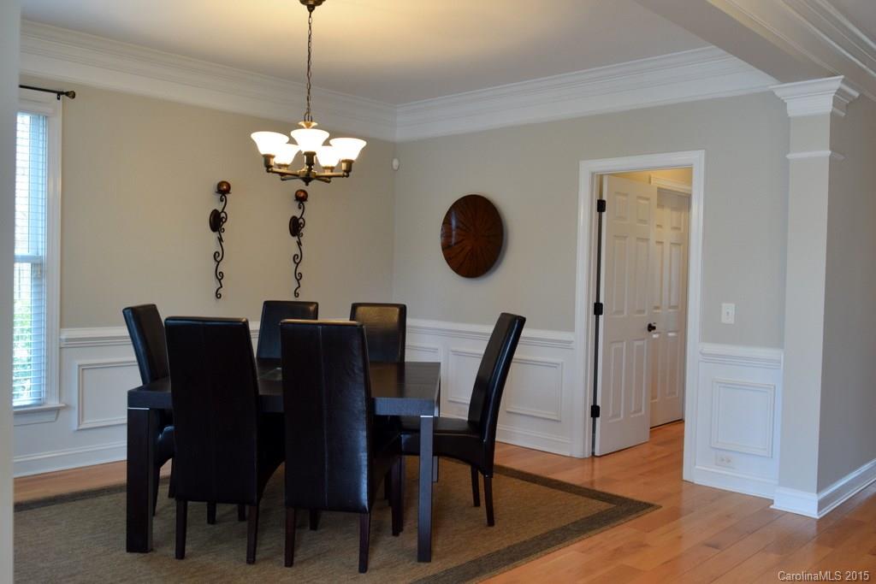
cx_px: 438
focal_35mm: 30
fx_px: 730
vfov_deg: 43.6
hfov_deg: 61.9
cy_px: 292
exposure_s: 1/60
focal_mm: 20
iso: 800
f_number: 4
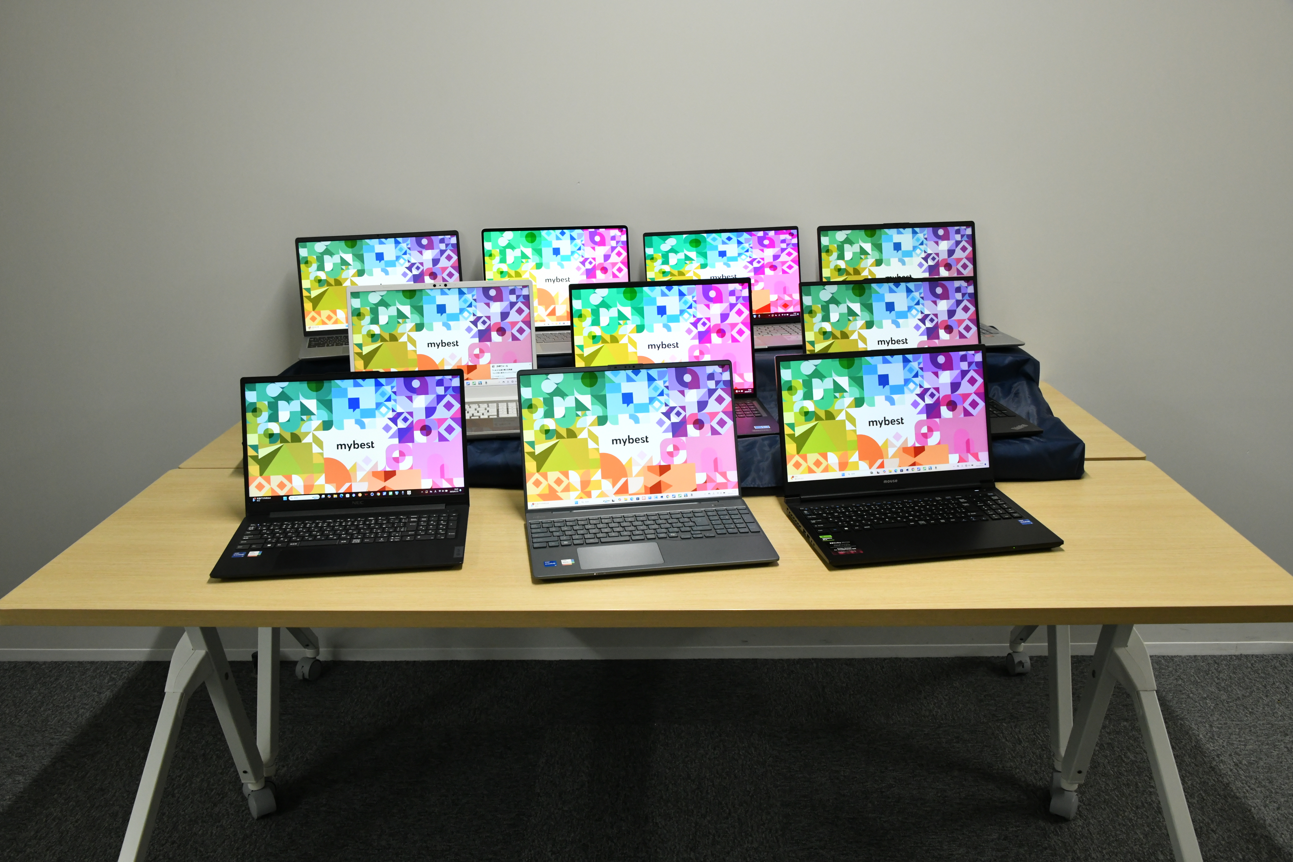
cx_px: 646
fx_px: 1149
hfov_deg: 58.7
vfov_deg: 41.1
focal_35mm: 32
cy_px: 431
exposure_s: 1/50
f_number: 13
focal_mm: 32
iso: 2500
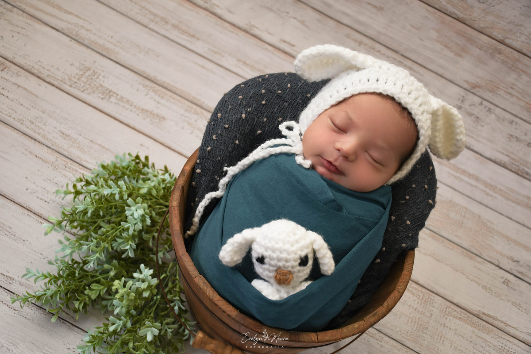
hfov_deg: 49.6
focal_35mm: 39
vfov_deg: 34.2
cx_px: 266
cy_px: 177
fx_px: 575
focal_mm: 26
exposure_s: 1/200
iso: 500
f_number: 3.8
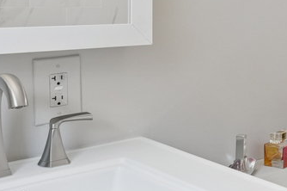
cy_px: -9
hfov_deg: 25.6
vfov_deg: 19.3
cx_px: 369
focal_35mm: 68
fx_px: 542
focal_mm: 14
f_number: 8
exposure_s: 1/30
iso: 400
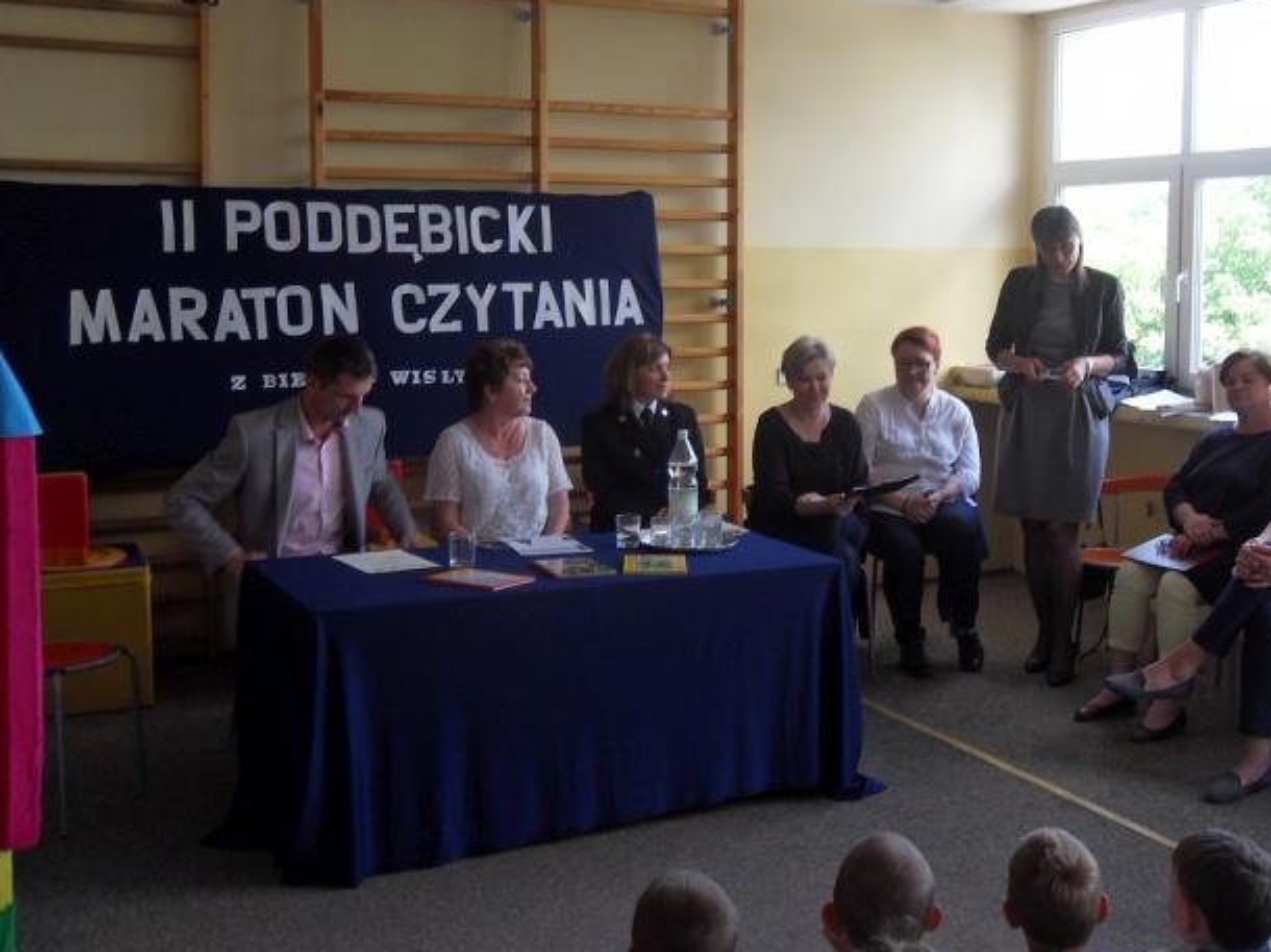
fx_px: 1578
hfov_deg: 43.6
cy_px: 377
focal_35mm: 43
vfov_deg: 33.5
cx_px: 765
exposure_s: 1/45
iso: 100
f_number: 3.5
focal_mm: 6.3
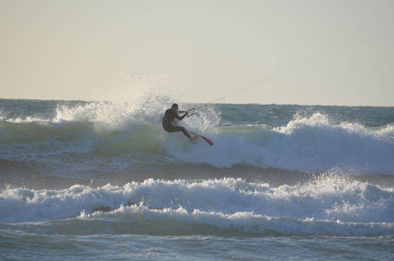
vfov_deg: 3.0
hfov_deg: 4.6
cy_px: 130
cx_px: 197
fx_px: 4914
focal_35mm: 450
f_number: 8
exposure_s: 1/2000
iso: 400
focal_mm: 300
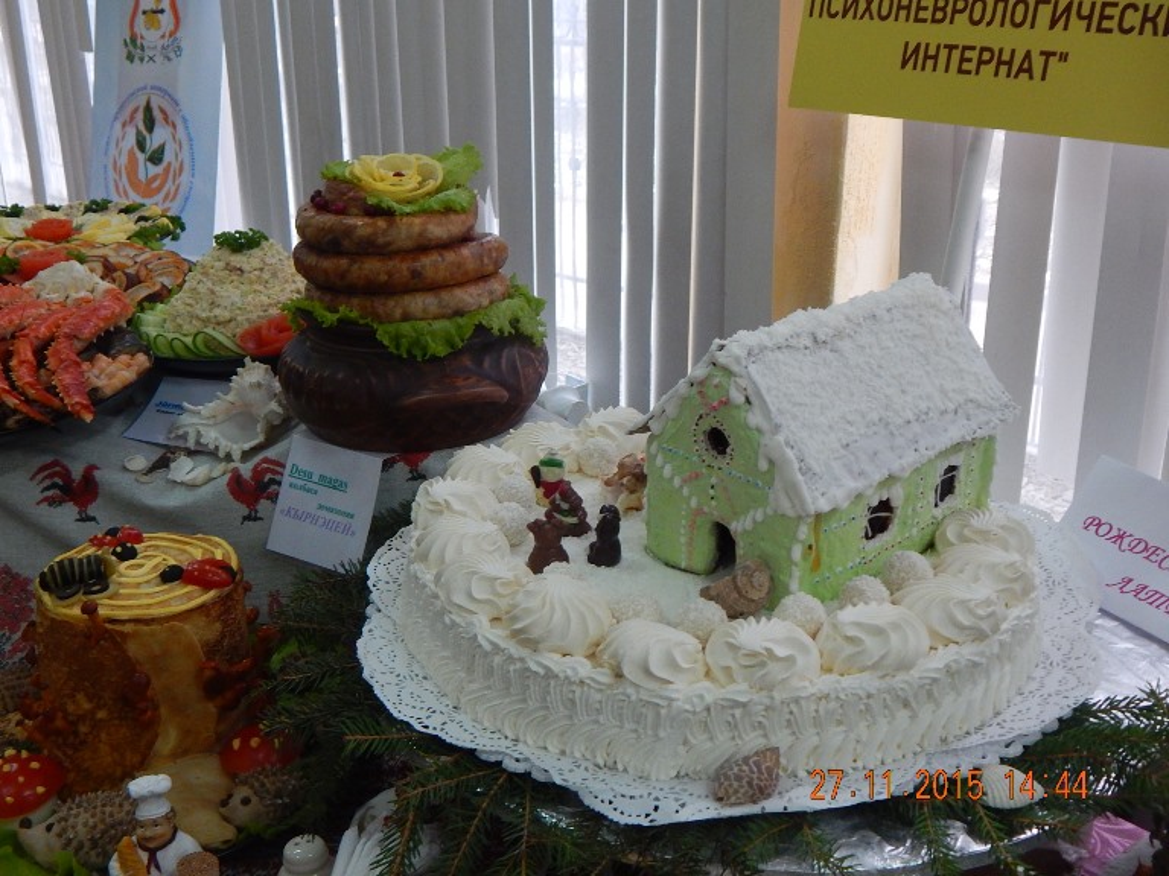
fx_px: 1283
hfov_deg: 49.0
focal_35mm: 38
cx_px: 584
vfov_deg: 37.7
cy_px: 438
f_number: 3.4
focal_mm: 6.8
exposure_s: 1/100
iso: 400
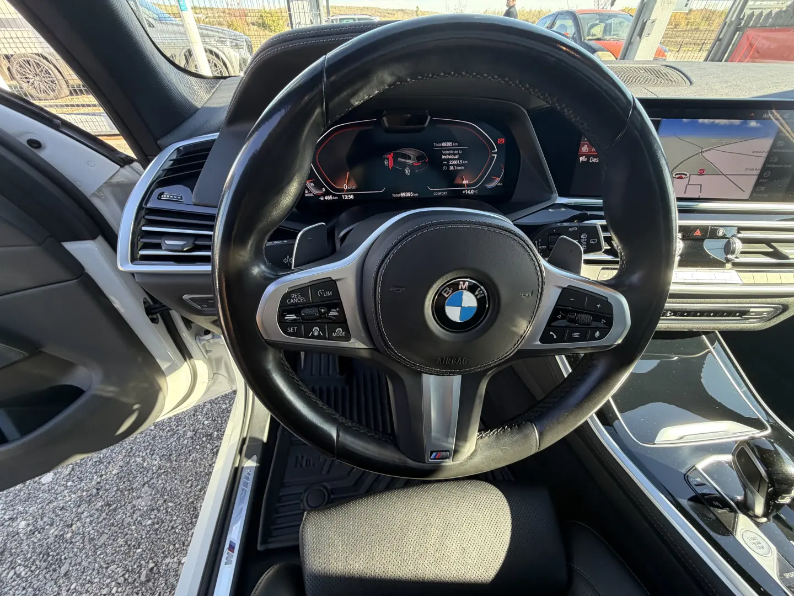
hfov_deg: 102.1
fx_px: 321
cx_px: 397
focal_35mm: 14
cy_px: 298
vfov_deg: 85.7
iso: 125
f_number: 2.2
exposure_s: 1/121
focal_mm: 2.22
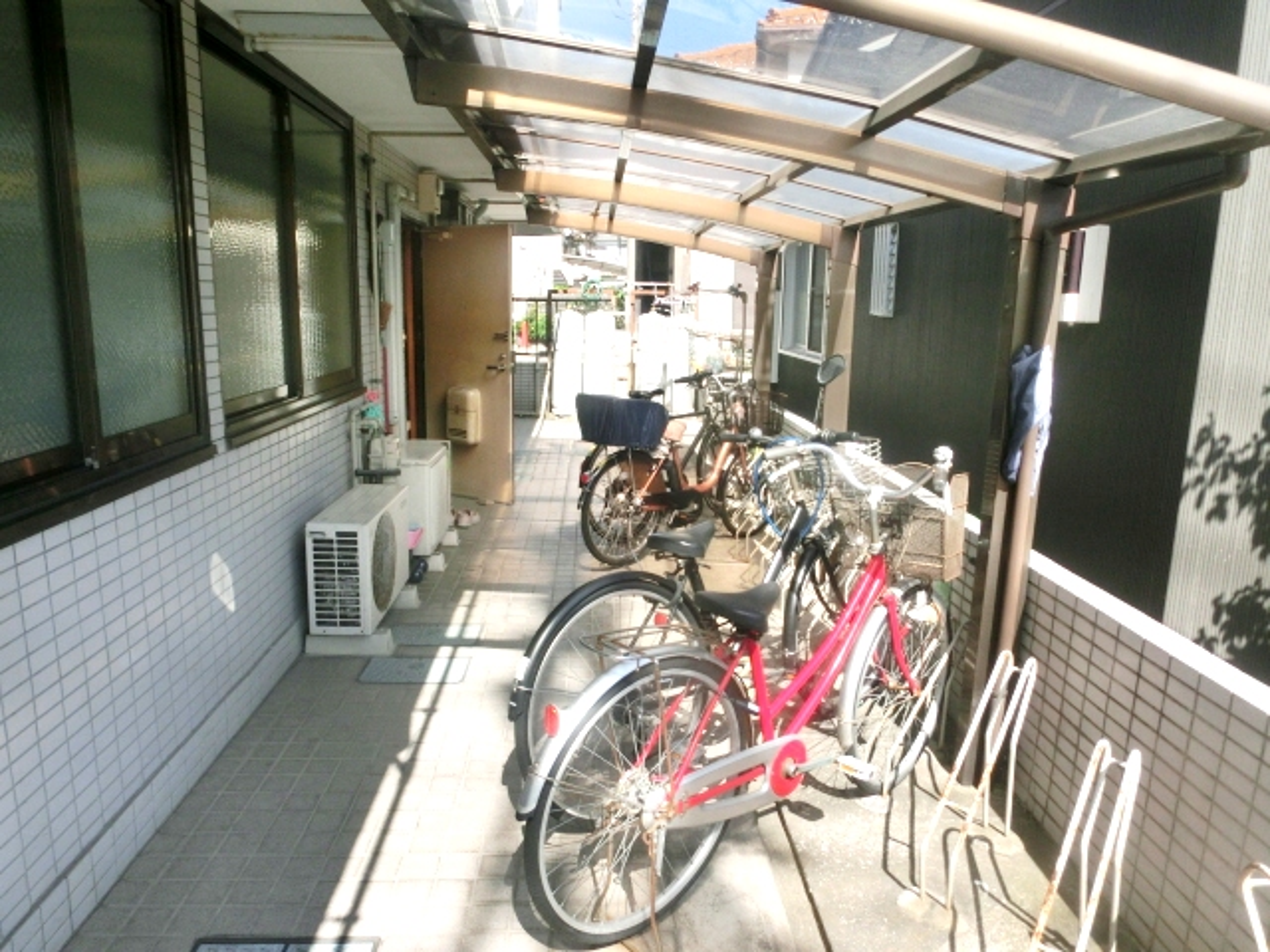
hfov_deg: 71.6
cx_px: 635
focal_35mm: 24
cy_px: 476
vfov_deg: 56.8
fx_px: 881
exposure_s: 1/160
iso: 80
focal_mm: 4.24
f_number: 7.9
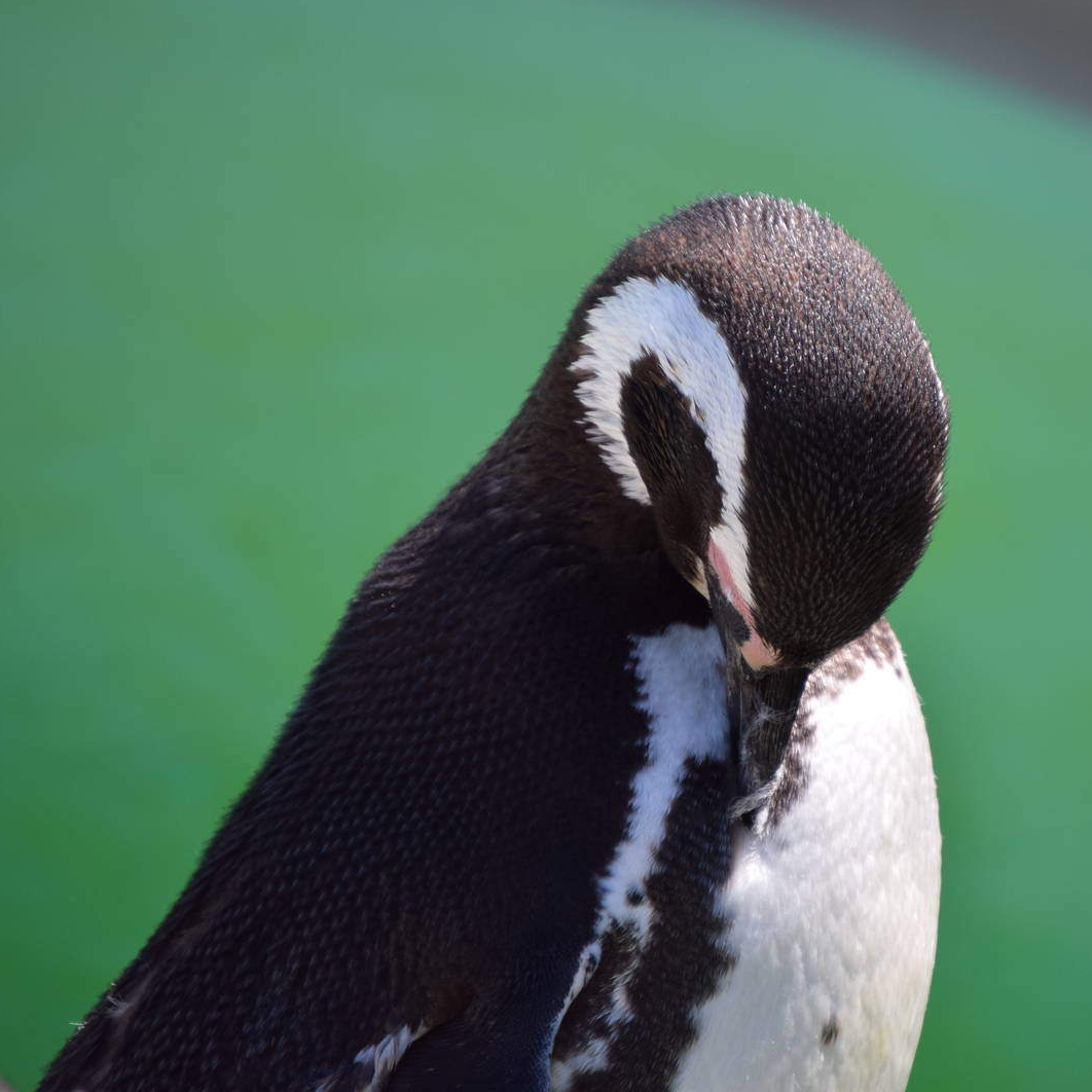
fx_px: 13705
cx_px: 776
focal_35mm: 384
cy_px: 547
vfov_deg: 4.6
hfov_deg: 4.6
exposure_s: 1/1250
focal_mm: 200
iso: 400
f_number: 5.6
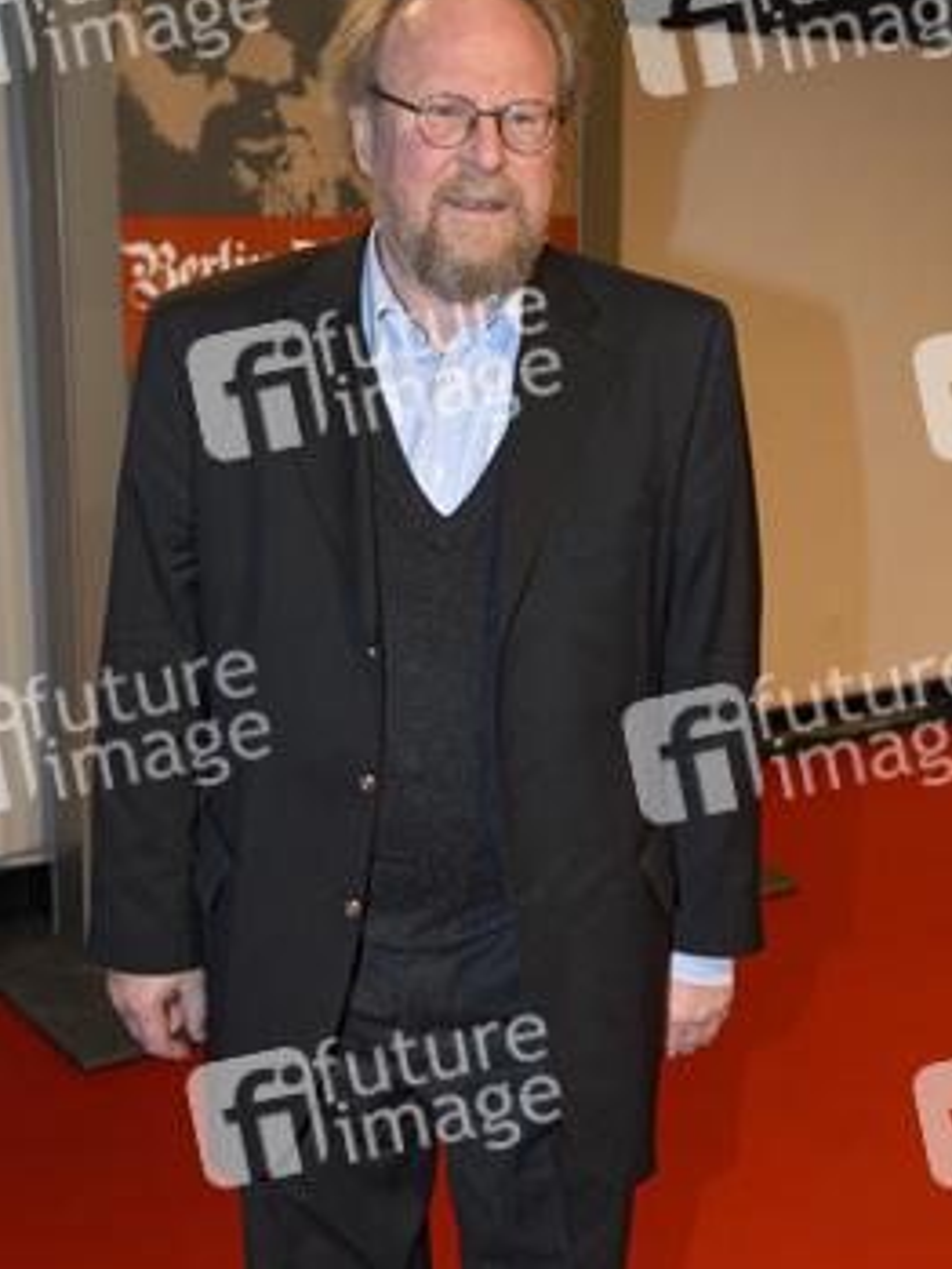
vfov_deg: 36.1
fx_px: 1942
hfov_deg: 27.5
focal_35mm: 53
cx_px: 483
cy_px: 556
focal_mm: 32
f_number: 5
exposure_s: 1/100
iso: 400
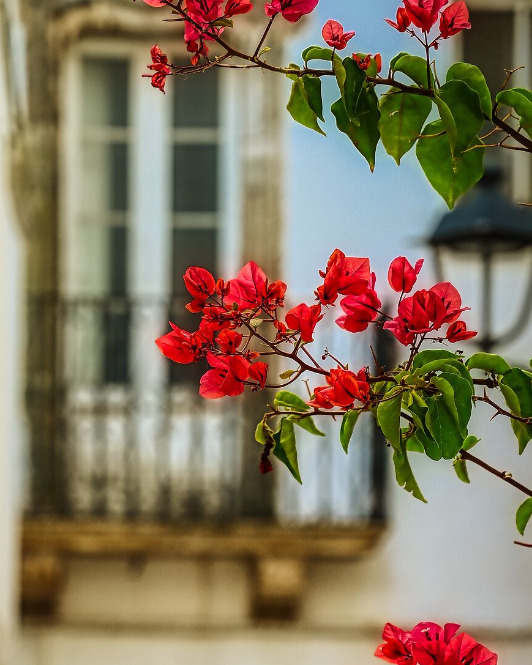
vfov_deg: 13.2
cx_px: 70
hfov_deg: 10.6
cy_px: 612
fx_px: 2855
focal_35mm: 145
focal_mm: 70
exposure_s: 1/125
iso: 100
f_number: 4
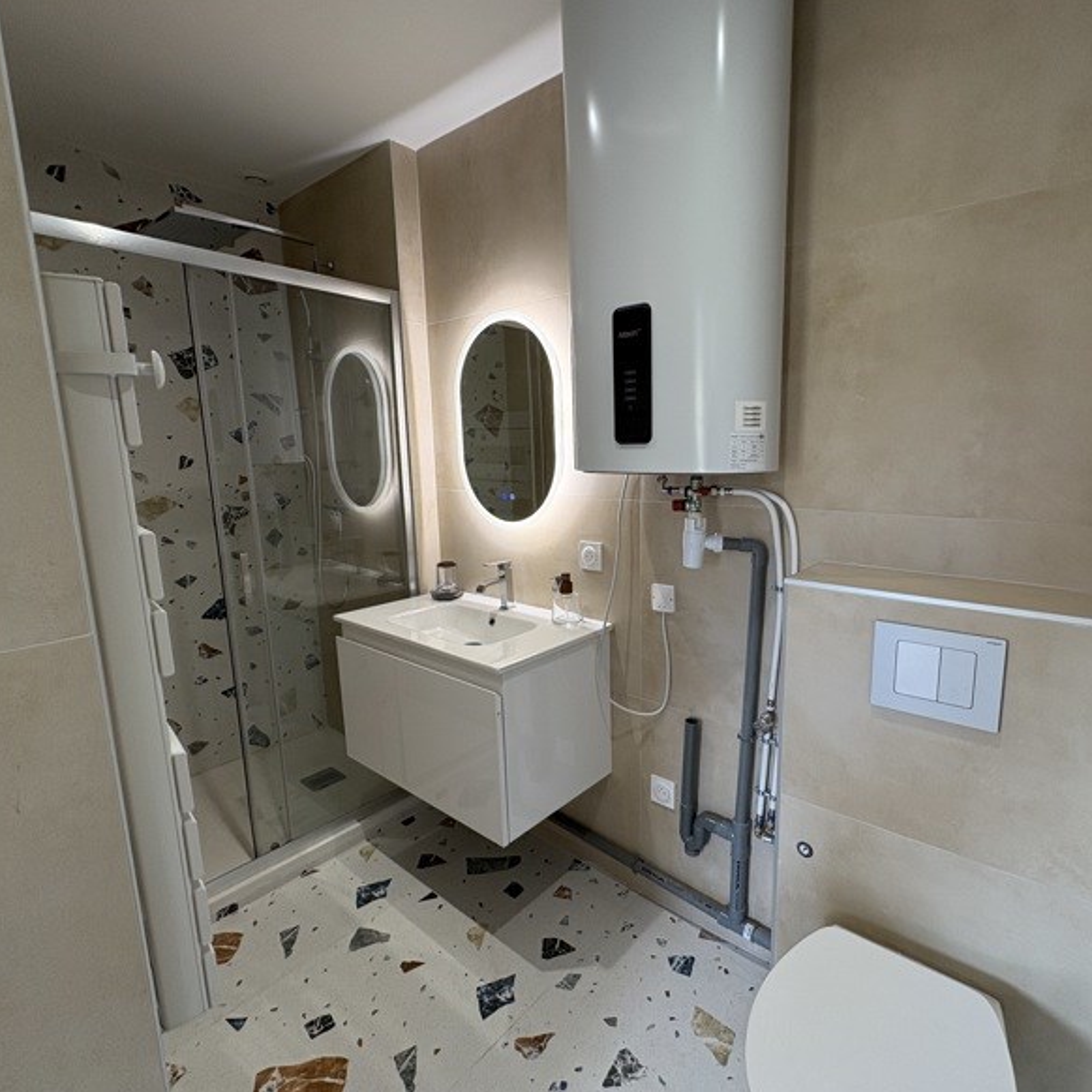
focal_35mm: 17
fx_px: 607
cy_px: 548
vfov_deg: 84.0
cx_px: 614
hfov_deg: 83.6
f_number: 2.2
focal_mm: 2.22
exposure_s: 1/100
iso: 100
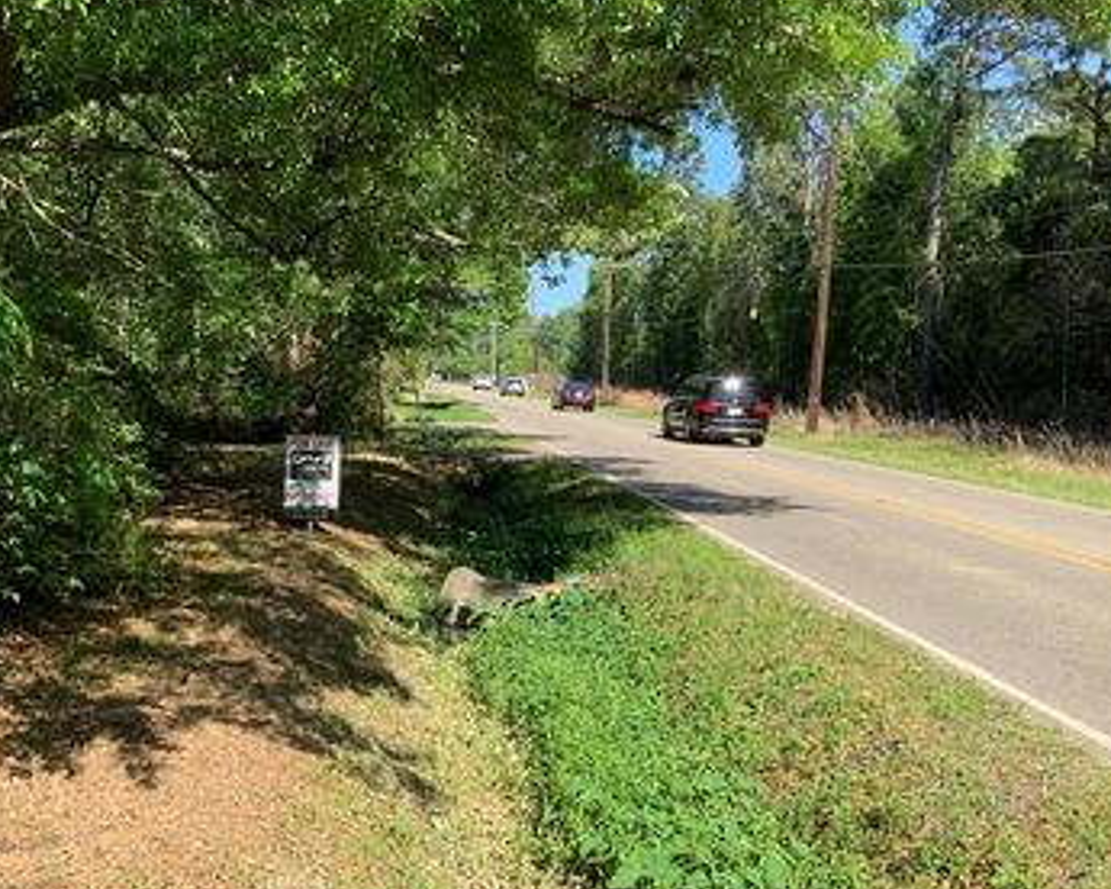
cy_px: 456
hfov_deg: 44.1
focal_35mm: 41
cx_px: 367
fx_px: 1348
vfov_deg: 36.5
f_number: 1.8
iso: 16
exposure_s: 1/674
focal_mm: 3
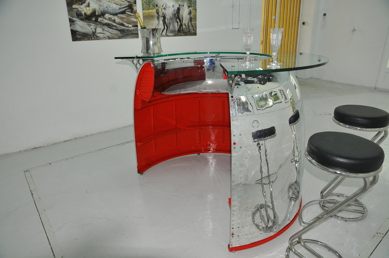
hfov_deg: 73.8
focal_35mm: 24
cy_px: 129
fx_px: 259
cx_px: 194
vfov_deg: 52.9
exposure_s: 1/60
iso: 400
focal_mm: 16
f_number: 5.6
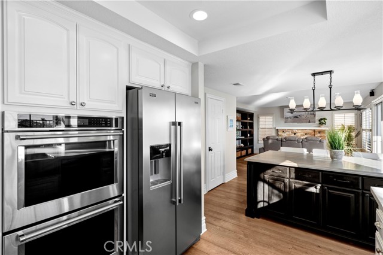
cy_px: 128
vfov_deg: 70.4
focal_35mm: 17
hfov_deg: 93.3
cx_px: 192
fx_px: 181
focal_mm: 17
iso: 200
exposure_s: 1/25
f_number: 9
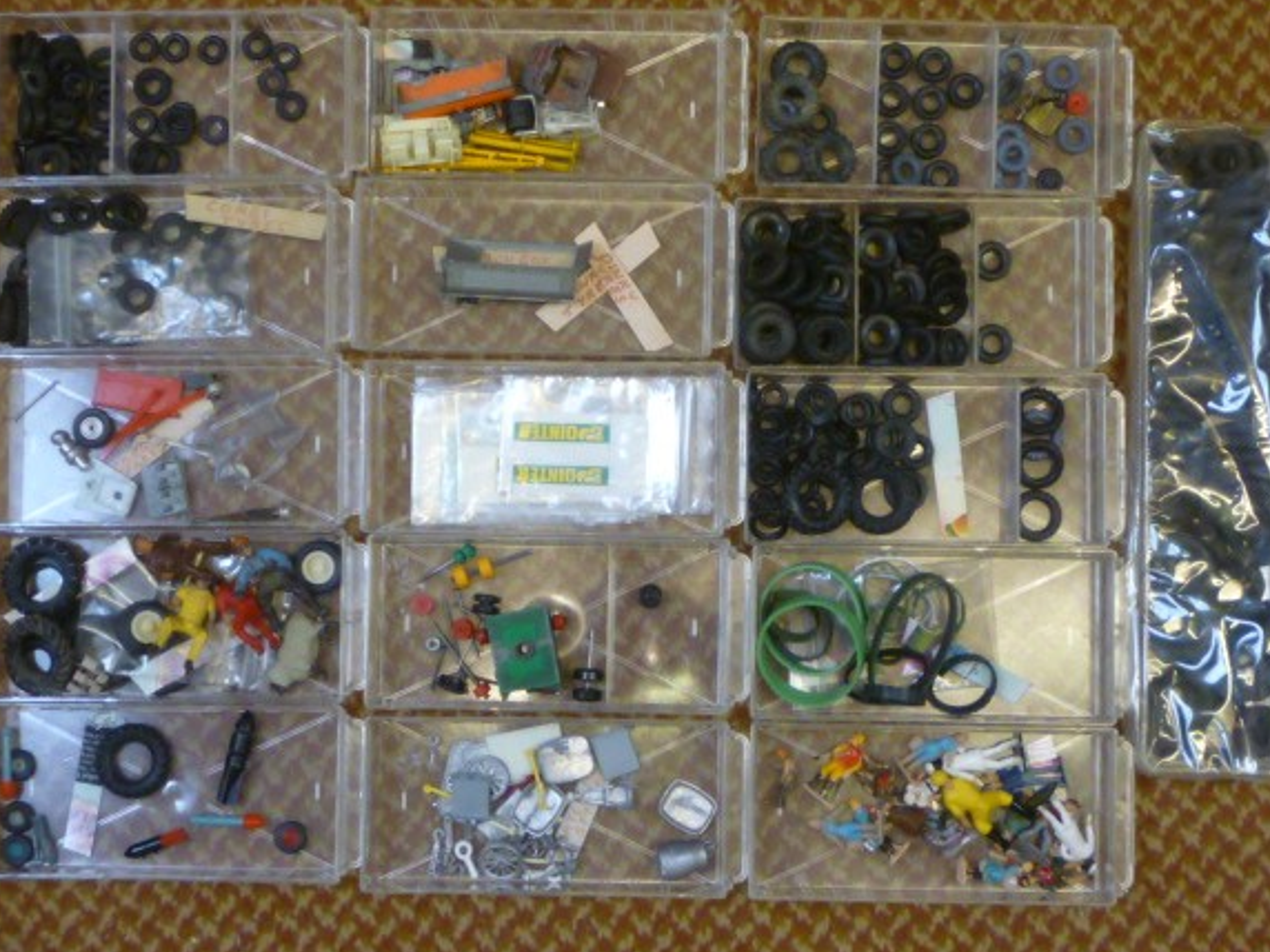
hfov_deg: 29.4
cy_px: 473
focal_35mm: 66
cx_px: 639
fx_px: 2421
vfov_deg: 22.3
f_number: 3.3
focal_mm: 5.3
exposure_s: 1/30
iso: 200
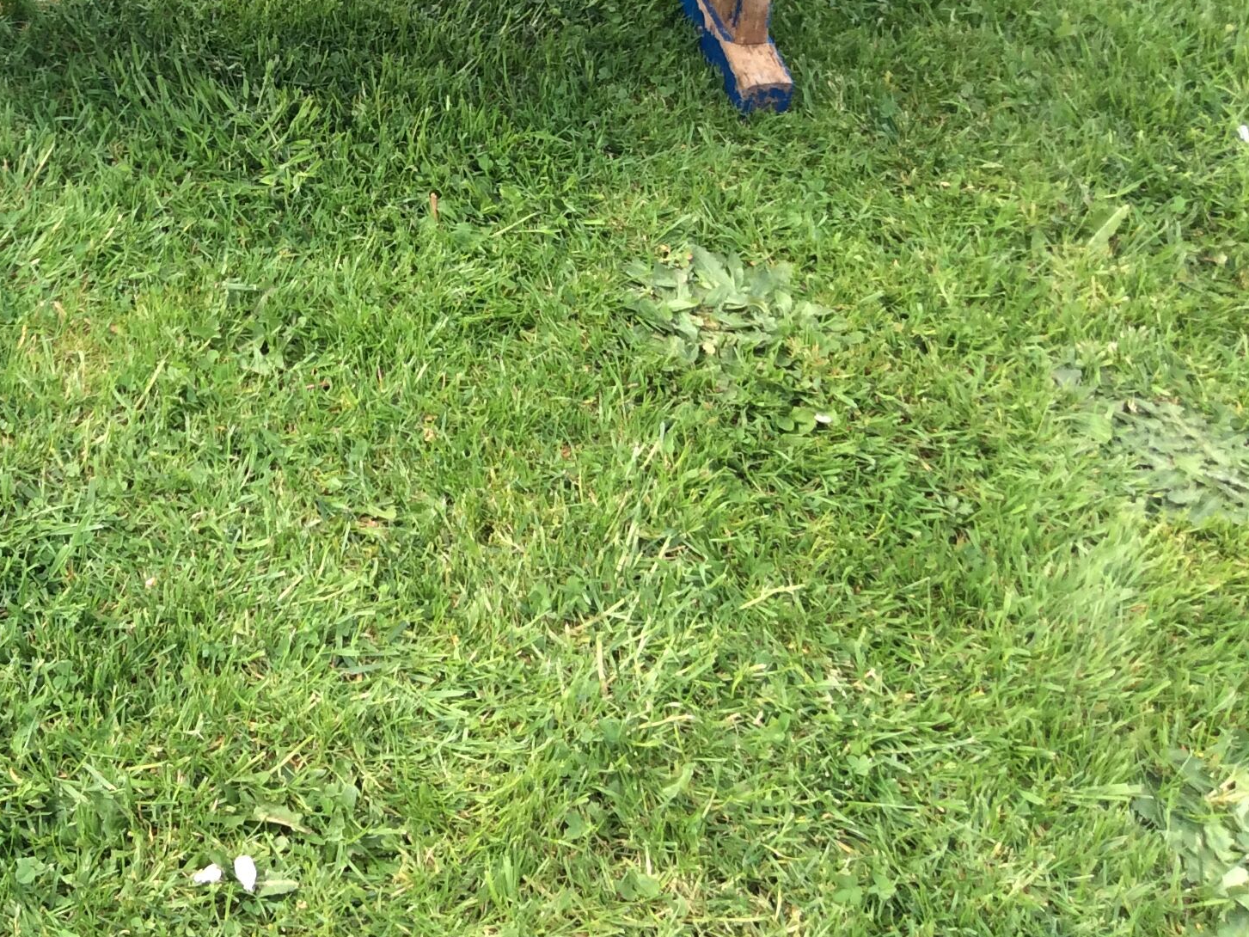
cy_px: 110
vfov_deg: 25.0
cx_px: 214
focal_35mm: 57
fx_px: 2057
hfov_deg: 32.7
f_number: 2.4
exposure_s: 1/190
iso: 32
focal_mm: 3.3
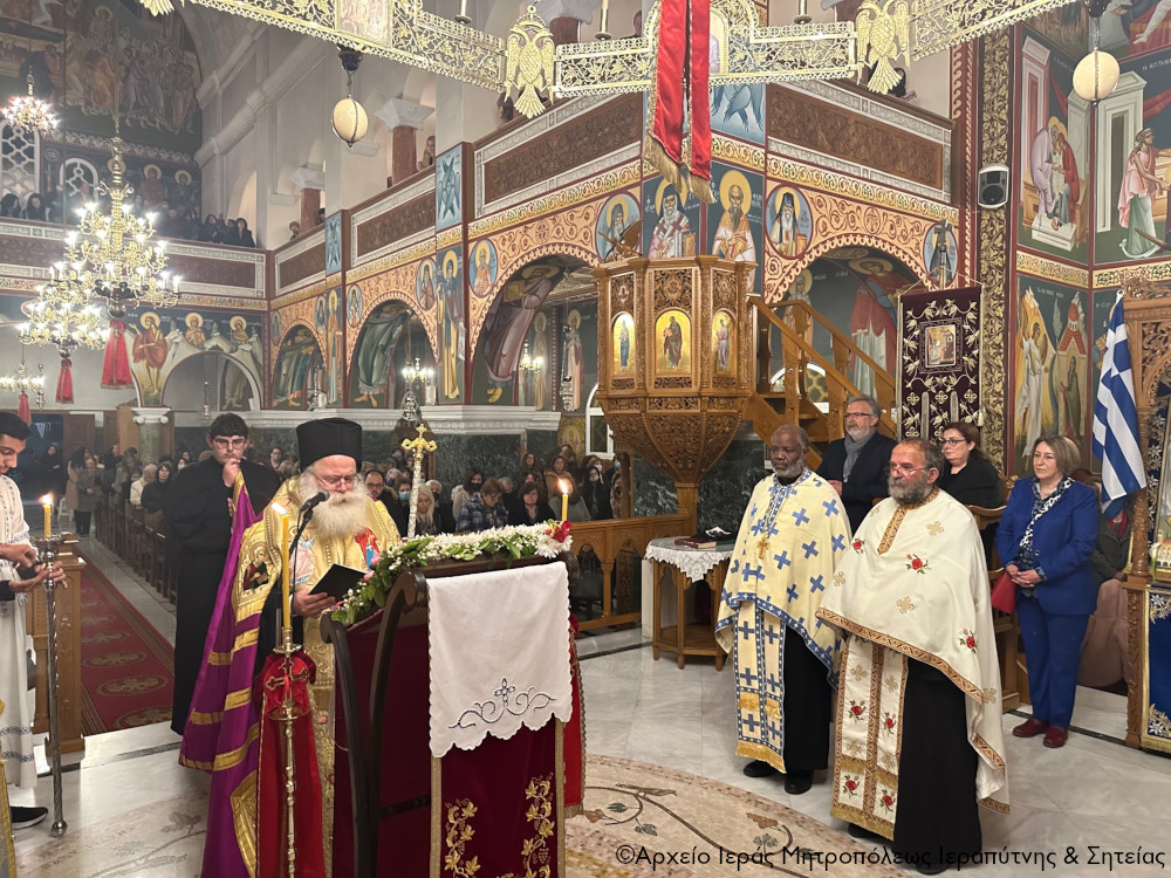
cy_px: 439
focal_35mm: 24
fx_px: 812
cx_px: 586
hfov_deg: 71.6
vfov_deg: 56.8
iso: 500
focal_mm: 6.86
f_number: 1.78
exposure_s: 1/50
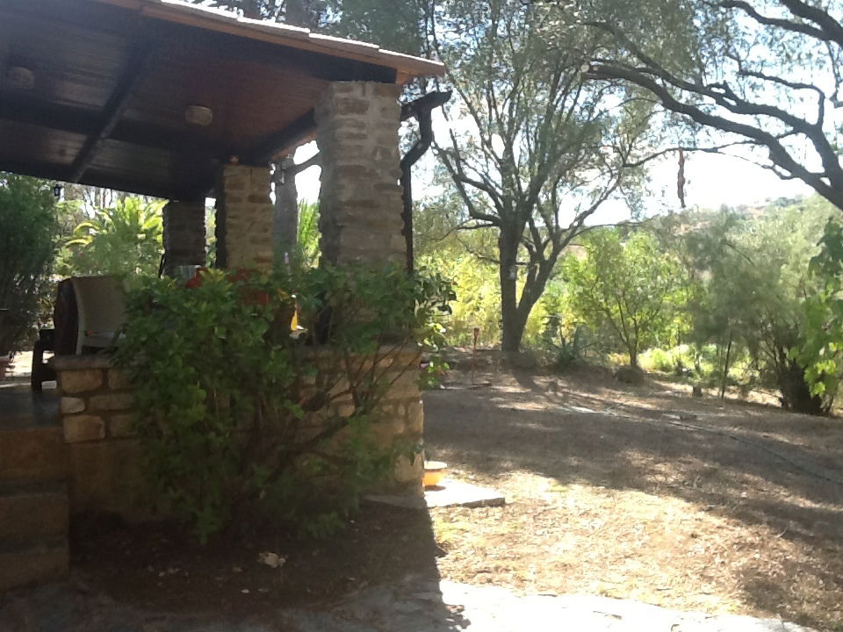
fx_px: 1072
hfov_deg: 42.9
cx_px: 422
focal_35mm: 44
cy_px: 316
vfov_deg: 32.9
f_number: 2.4
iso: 40
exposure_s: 1/223
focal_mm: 2.03
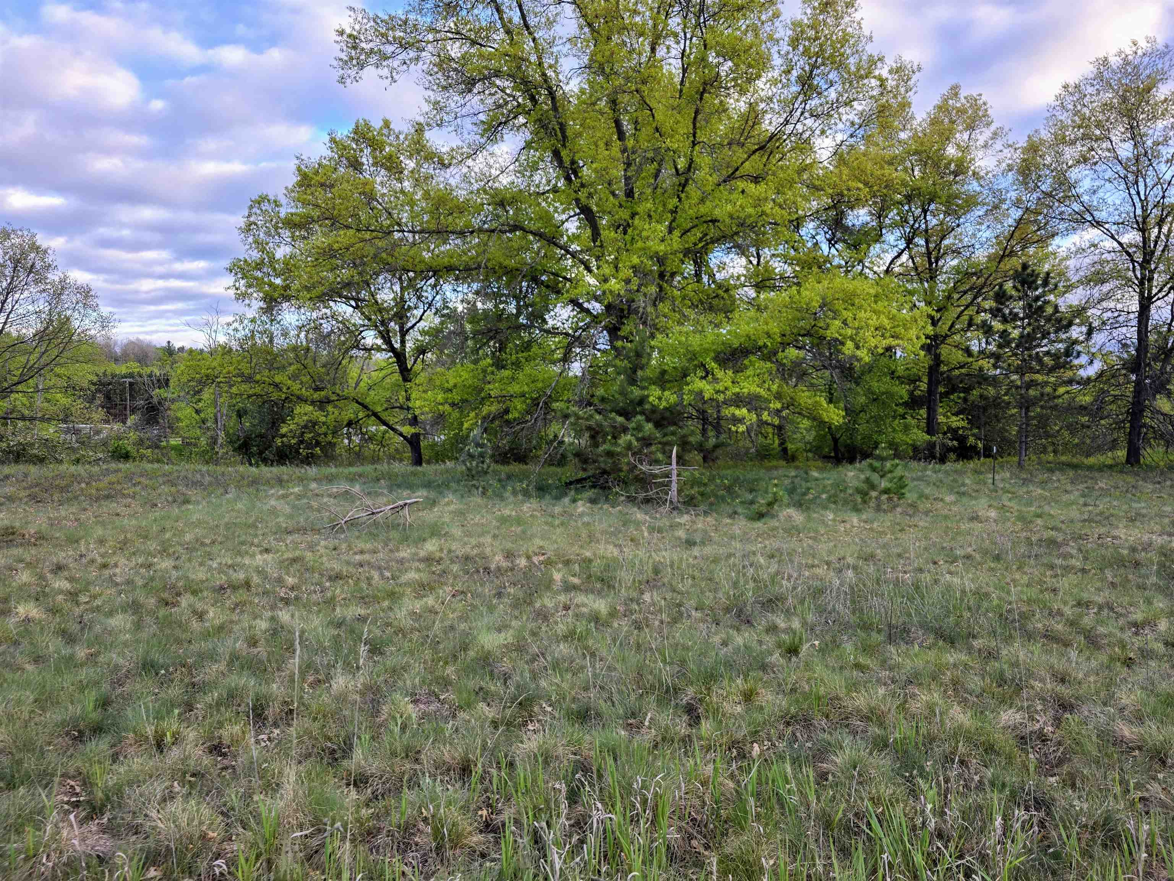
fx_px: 780
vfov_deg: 58.9
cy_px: 440
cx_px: 587
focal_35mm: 23
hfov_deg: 73.9
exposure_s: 1/180
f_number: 1.7
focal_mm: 6.3
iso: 20
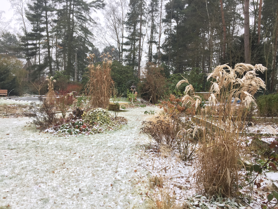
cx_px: 139
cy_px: 104
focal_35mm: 29
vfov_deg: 48.2
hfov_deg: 61.7
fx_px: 233
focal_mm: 4.15
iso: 40
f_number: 2.2
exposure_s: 1/50
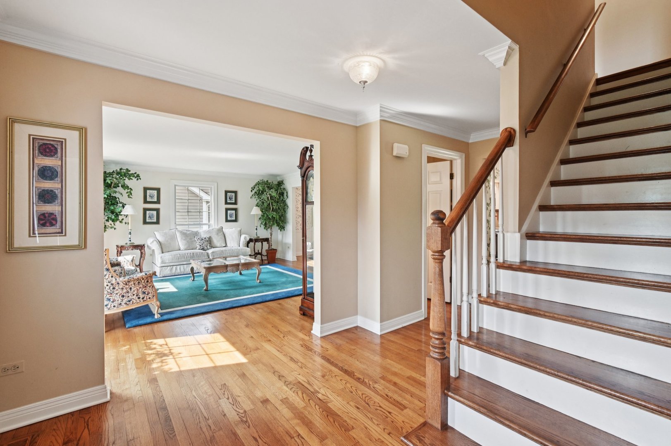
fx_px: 279
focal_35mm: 15
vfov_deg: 77.3
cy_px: 223
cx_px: 336
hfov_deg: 100.4
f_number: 8
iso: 250
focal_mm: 10
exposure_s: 1/15
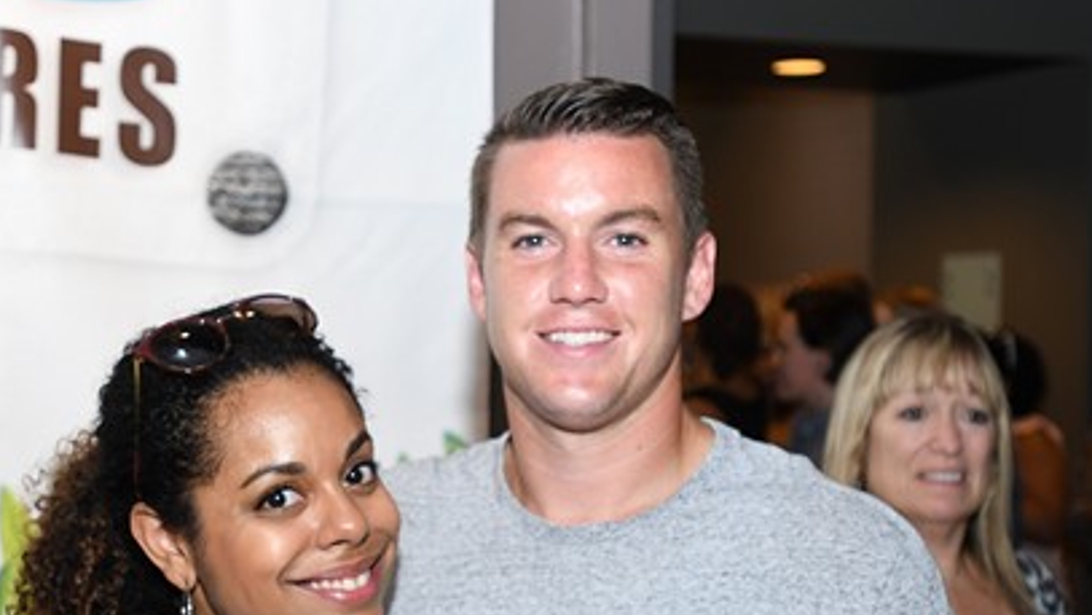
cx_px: 408
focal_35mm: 68
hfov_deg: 30.9
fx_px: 1969
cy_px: 428
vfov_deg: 17.7
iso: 800
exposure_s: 1/125
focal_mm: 32
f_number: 3.2
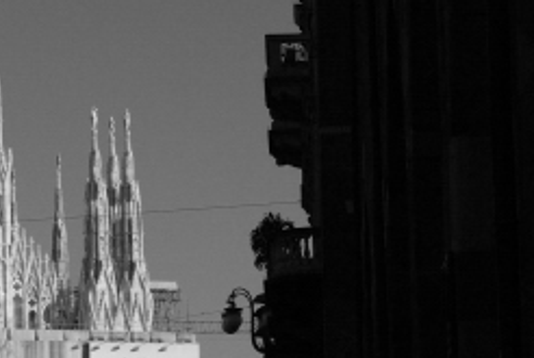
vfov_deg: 6.4
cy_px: 321
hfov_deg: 9.4
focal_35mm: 215
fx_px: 3195
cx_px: -152
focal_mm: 44
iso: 200
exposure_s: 1/350
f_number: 8
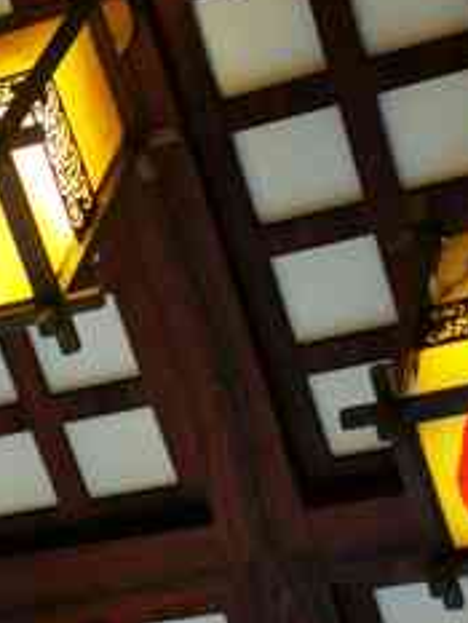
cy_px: 525
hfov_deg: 13.0
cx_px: -227
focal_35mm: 108
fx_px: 1945
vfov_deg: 18.0
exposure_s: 1/60.2
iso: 125
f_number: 1.6
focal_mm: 5.56
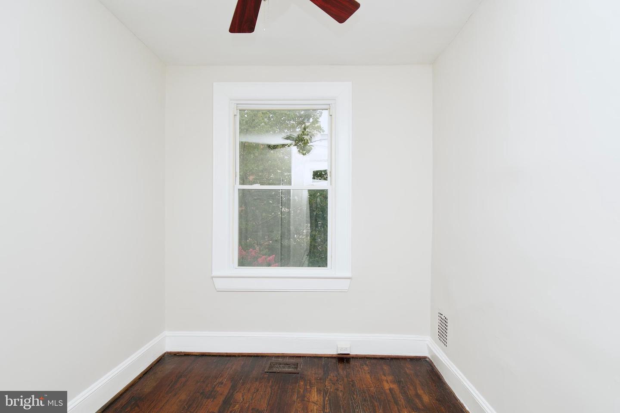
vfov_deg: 67.4
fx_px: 310
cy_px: 206
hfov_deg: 90.0
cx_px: 310
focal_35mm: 18
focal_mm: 12
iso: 320
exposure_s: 1/200
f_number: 7.1
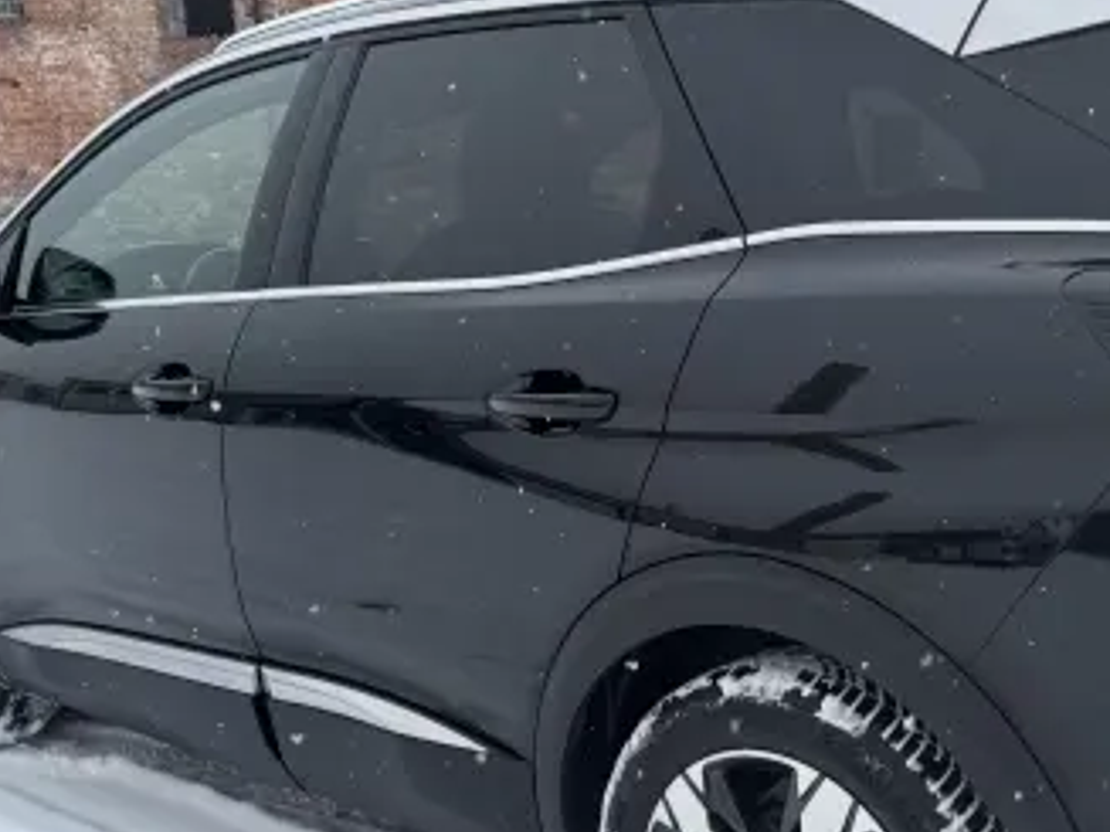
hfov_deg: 39.9
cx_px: 743
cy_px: 625
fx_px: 1507
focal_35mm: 47
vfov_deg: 30.3
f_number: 1.78
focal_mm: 6.76
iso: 80
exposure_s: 1/448
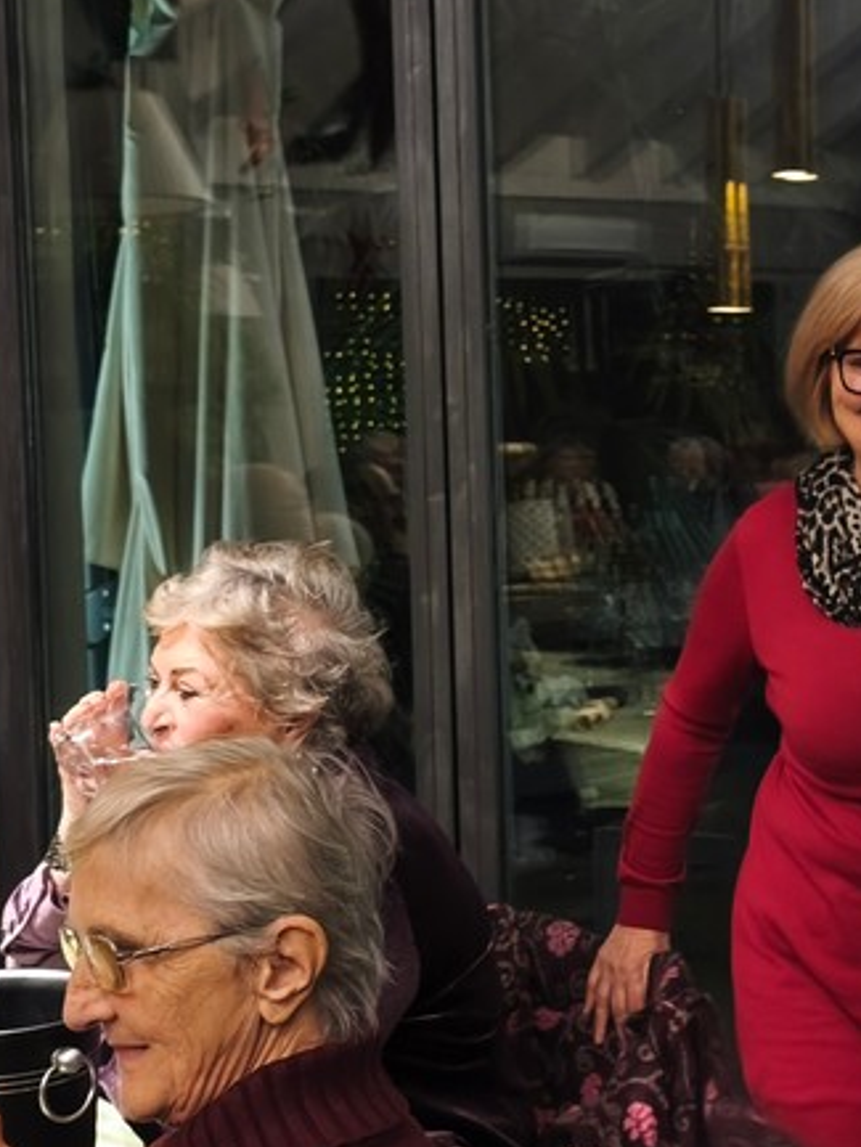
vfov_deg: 28.5
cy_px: 522
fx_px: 2254
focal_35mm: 68
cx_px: 517
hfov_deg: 21.6
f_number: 1.65
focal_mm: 6.18
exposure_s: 1/50
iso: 1000
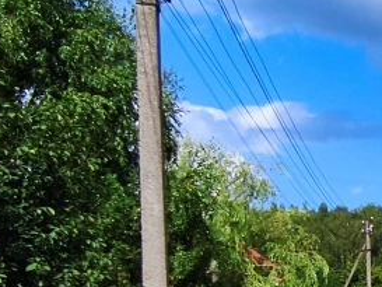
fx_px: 762
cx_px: 610
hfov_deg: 22.0
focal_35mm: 69
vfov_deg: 20.3
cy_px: 318
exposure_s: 1/1844
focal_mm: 1.6
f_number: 2.2
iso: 50
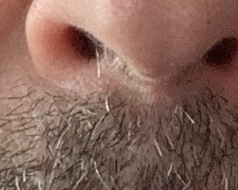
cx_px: 68
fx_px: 2191
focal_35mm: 311
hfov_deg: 6.2
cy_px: -185
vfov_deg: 4.9
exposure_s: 1/61
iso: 64
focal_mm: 2.87
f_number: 2.2
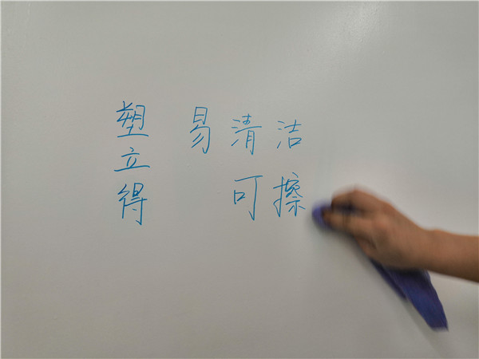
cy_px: 180
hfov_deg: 65.3
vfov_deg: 51.4
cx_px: 240
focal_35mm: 27
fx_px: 374
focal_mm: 3.95
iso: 200
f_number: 1.8
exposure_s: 1/100
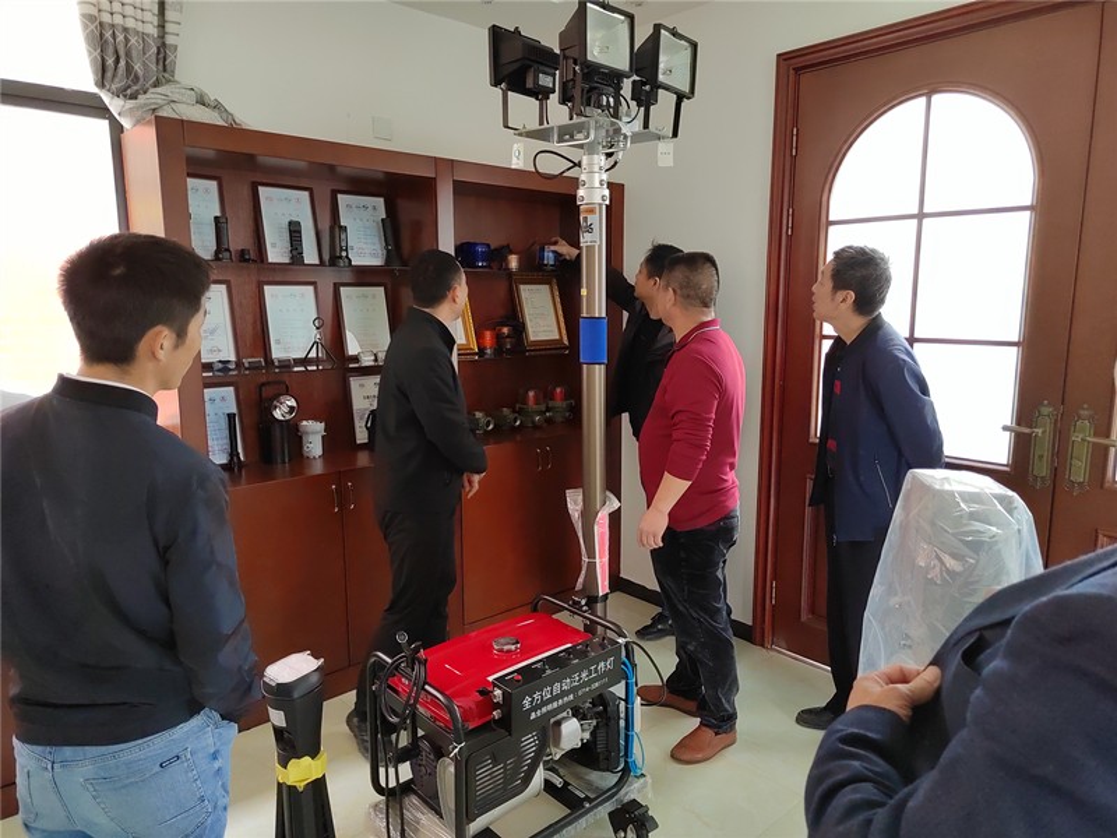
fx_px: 742
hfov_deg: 73.9
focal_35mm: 23
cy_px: 419
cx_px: 558
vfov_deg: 58.9
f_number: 1.9
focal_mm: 5.52
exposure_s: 1/50
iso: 950
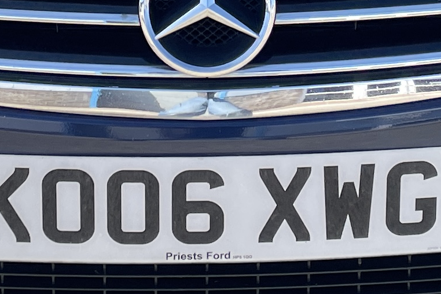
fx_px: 1752
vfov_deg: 9.1
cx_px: 271
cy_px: -244
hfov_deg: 14.3
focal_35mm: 143
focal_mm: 4.2
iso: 32
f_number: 1.6
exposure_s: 1/774
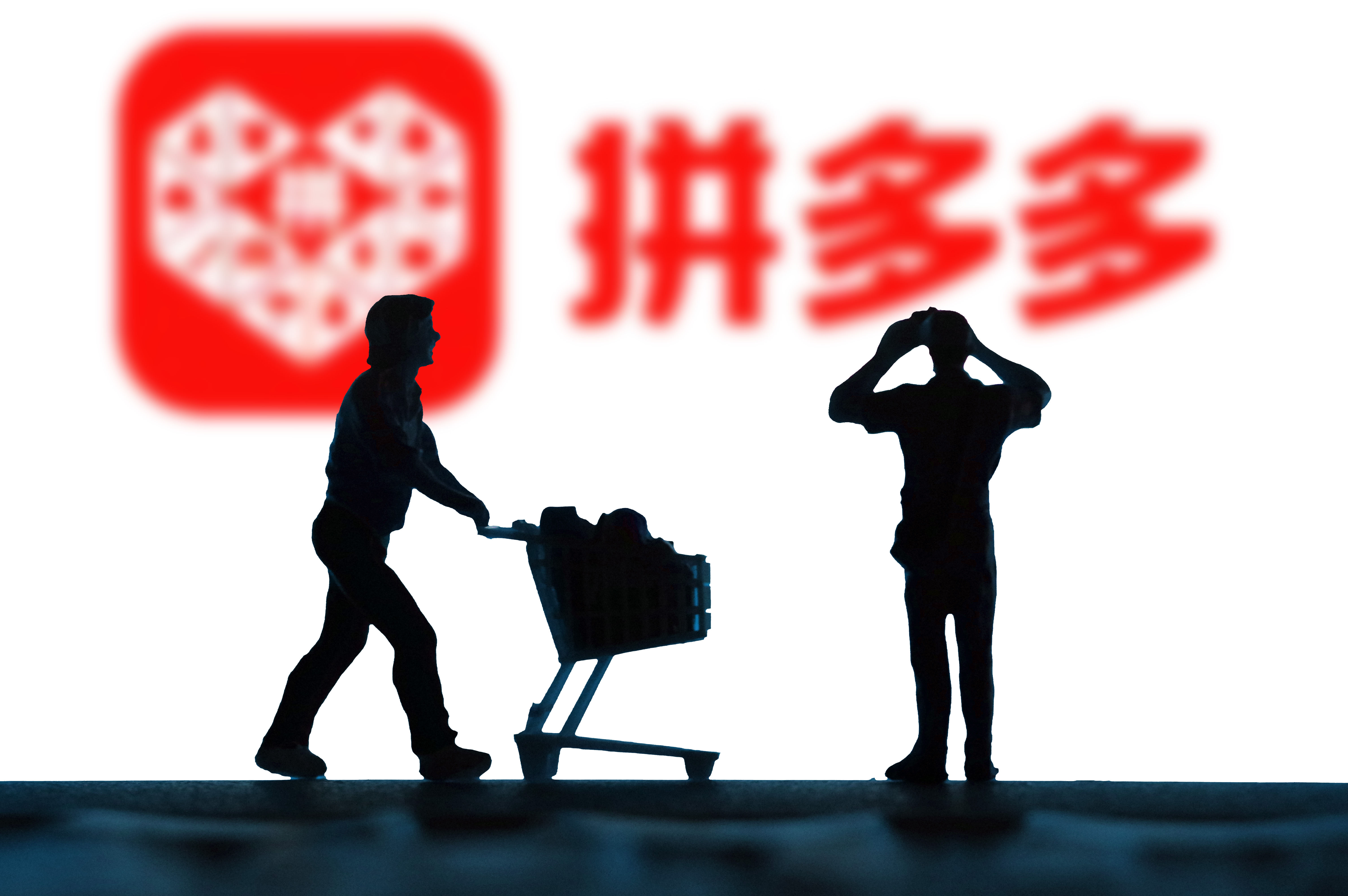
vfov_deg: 9.1
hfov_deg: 13.7
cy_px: 448
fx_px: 5612
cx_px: 674
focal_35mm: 150
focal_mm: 100
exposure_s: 1/50
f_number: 8
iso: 2000
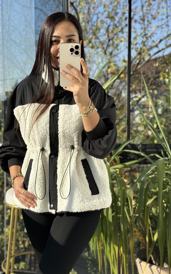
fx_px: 380
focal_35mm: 51
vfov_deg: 39.6
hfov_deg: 25.3
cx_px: 69
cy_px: 137
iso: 64
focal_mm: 6.76
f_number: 1.78
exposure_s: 1/1377
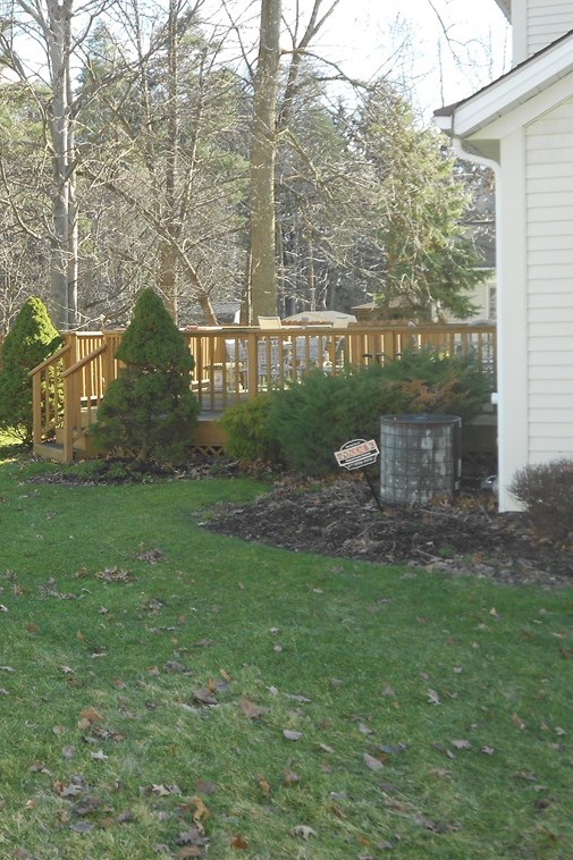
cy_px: 427
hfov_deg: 24.9
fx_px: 1242
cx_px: 17
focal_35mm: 52
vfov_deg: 38.2
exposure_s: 1/125
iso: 80
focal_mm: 6.7
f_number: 3.9
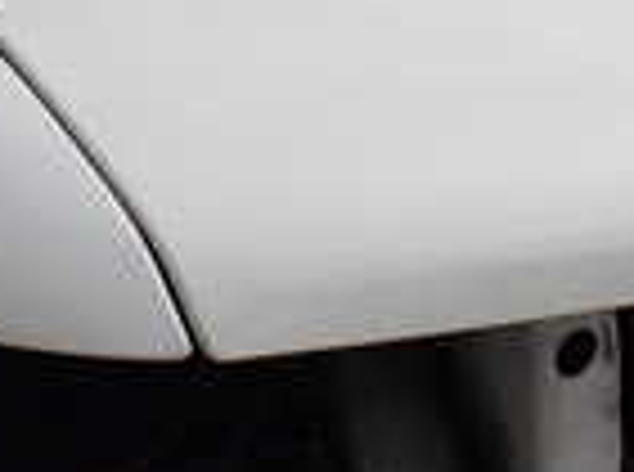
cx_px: 634
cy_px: -328
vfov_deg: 10.9
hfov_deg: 15.2
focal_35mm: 128
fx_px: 2338
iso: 100
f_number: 3.2
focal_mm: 5.4
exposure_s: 1/800
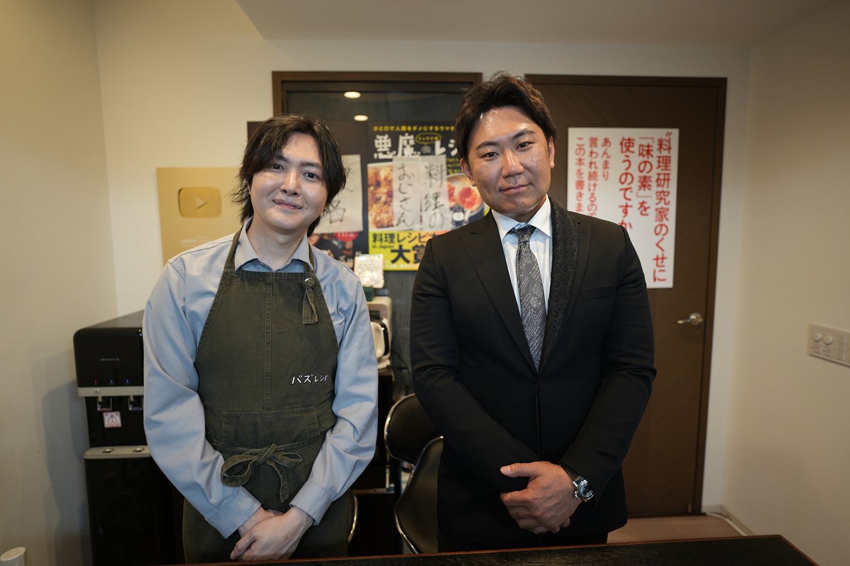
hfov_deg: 84.0
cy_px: 283
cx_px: 425
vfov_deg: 61.9
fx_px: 472
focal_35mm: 20
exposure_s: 1/30
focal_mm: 20
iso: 125
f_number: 1.8
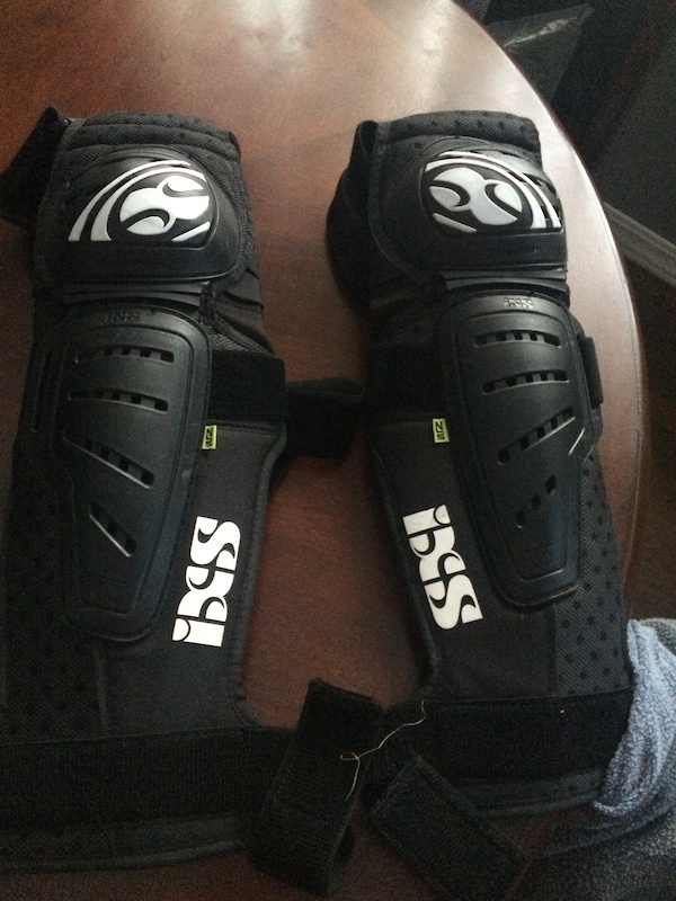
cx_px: 338
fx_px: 755
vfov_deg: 61.7
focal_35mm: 29
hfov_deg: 48.2
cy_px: 450
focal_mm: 4.15
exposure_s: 1/15
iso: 640
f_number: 2.2
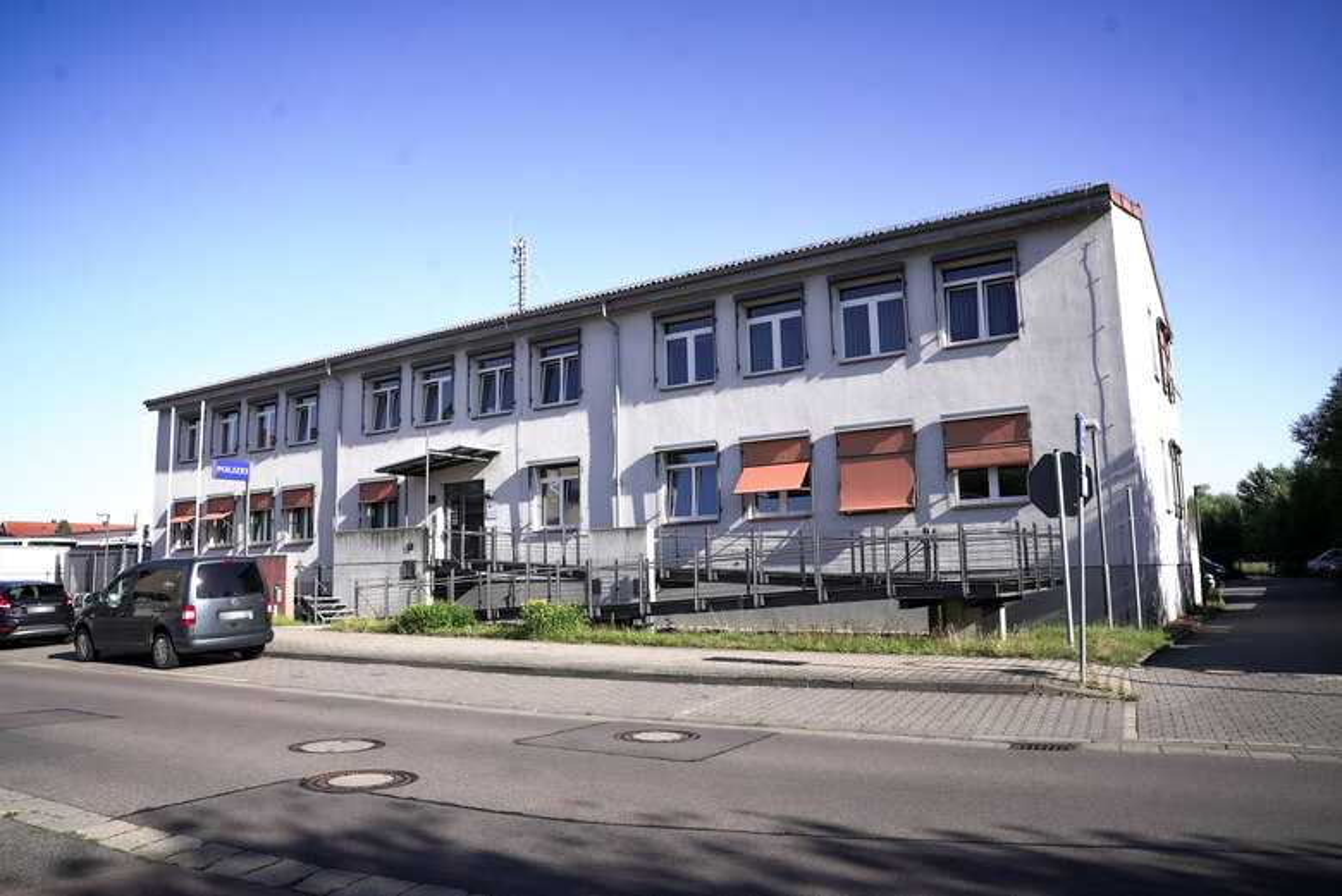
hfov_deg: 73.7
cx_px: 671
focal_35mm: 24
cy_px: 448
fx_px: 895
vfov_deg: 53.2
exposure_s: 1/125
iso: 100
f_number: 8
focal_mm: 24
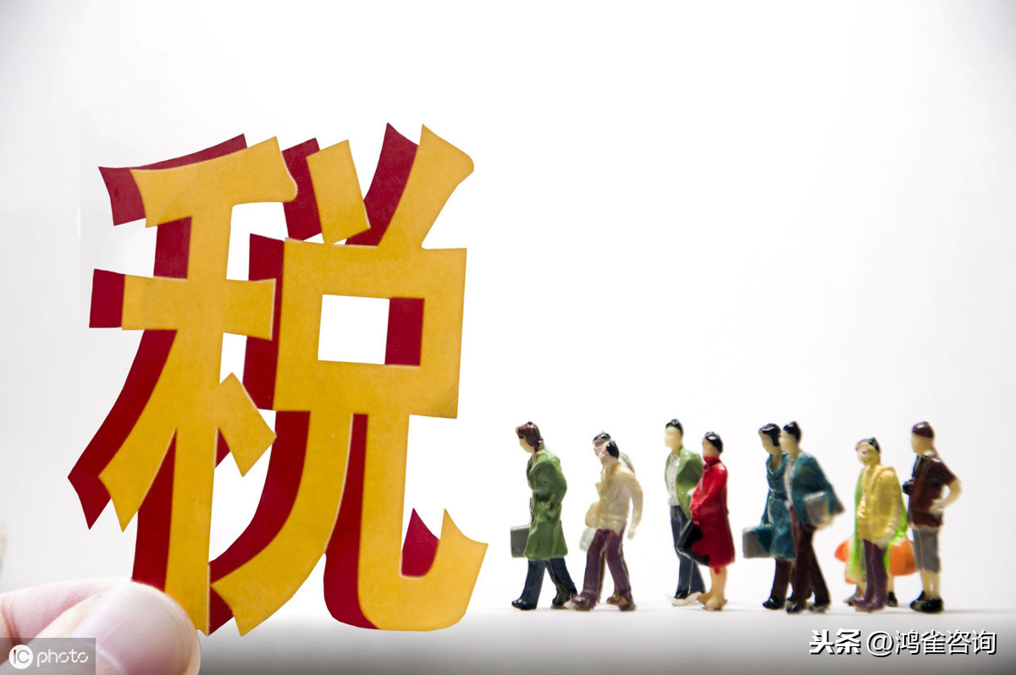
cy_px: 338
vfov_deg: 8.7
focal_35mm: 158
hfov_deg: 13.1
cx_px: 508
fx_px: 4441
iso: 400
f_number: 5.6
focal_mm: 105
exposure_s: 1/160
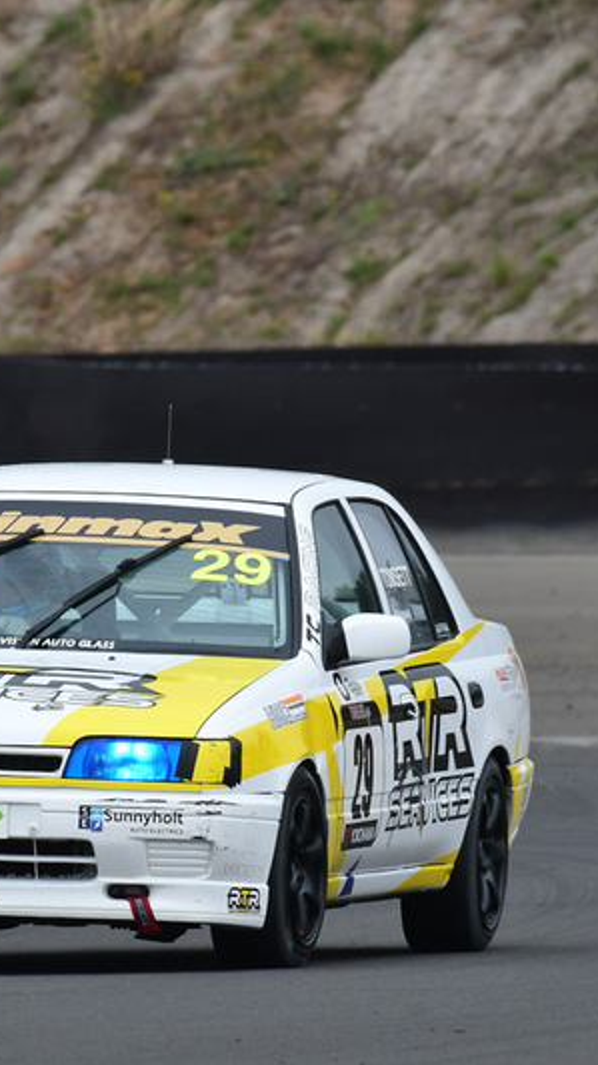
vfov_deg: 1.8
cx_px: 34
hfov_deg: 1.0
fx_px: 33341
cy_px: 532
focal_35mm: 1182
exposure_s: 1/640
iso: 640
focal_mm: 500
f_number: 11
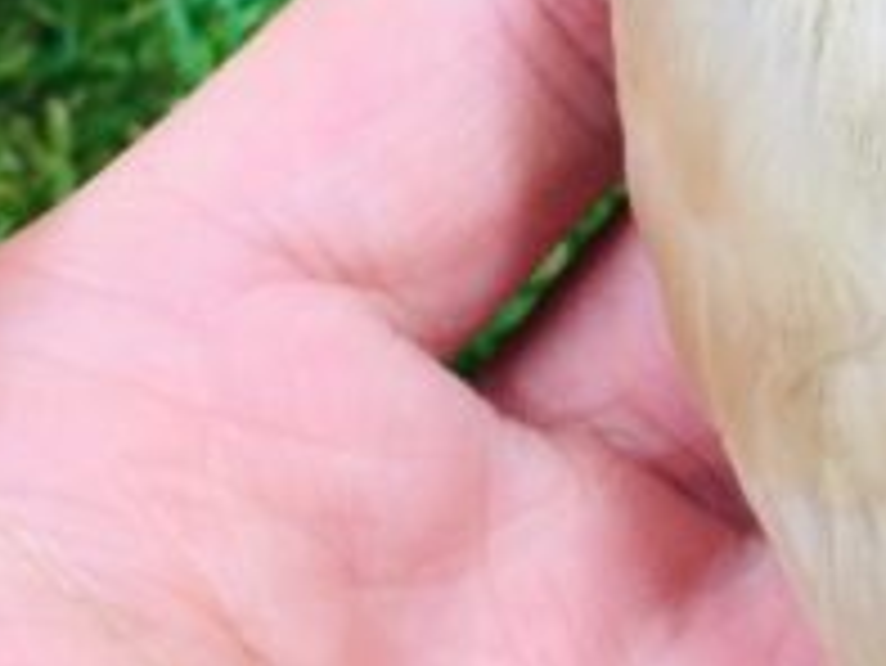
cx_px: 962
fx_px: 2407
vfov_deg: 15.7
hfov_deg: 20.0
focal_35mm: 94
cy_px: 171
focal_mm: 4.15
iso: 50
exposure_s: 1/30
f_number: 2.2
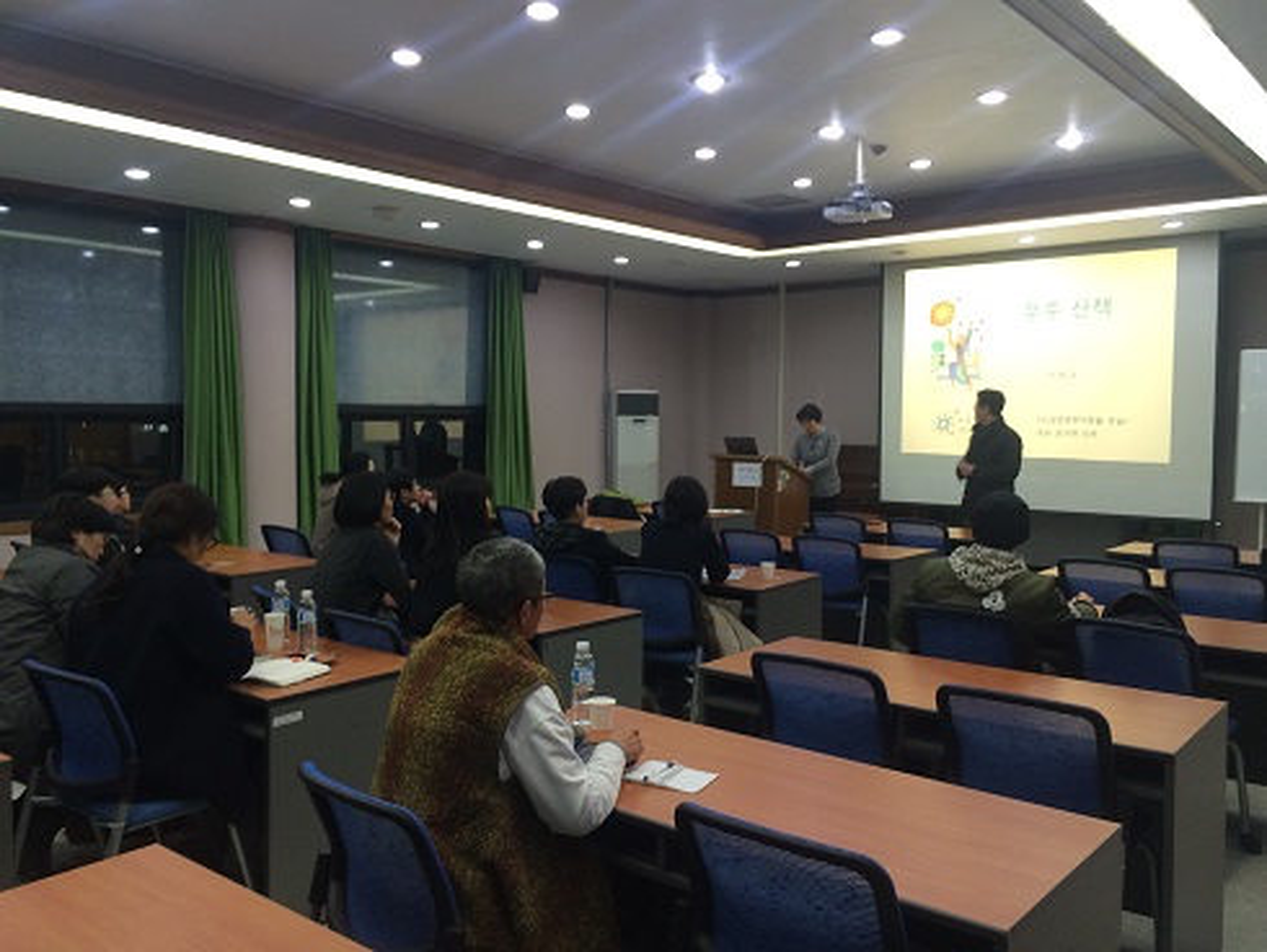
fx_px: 1062
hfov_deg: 61.6
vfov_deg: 48.3
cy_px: 476
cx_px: 634
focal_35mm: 29
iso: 64
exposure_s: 1/30
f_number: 2.2
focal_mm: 4.15
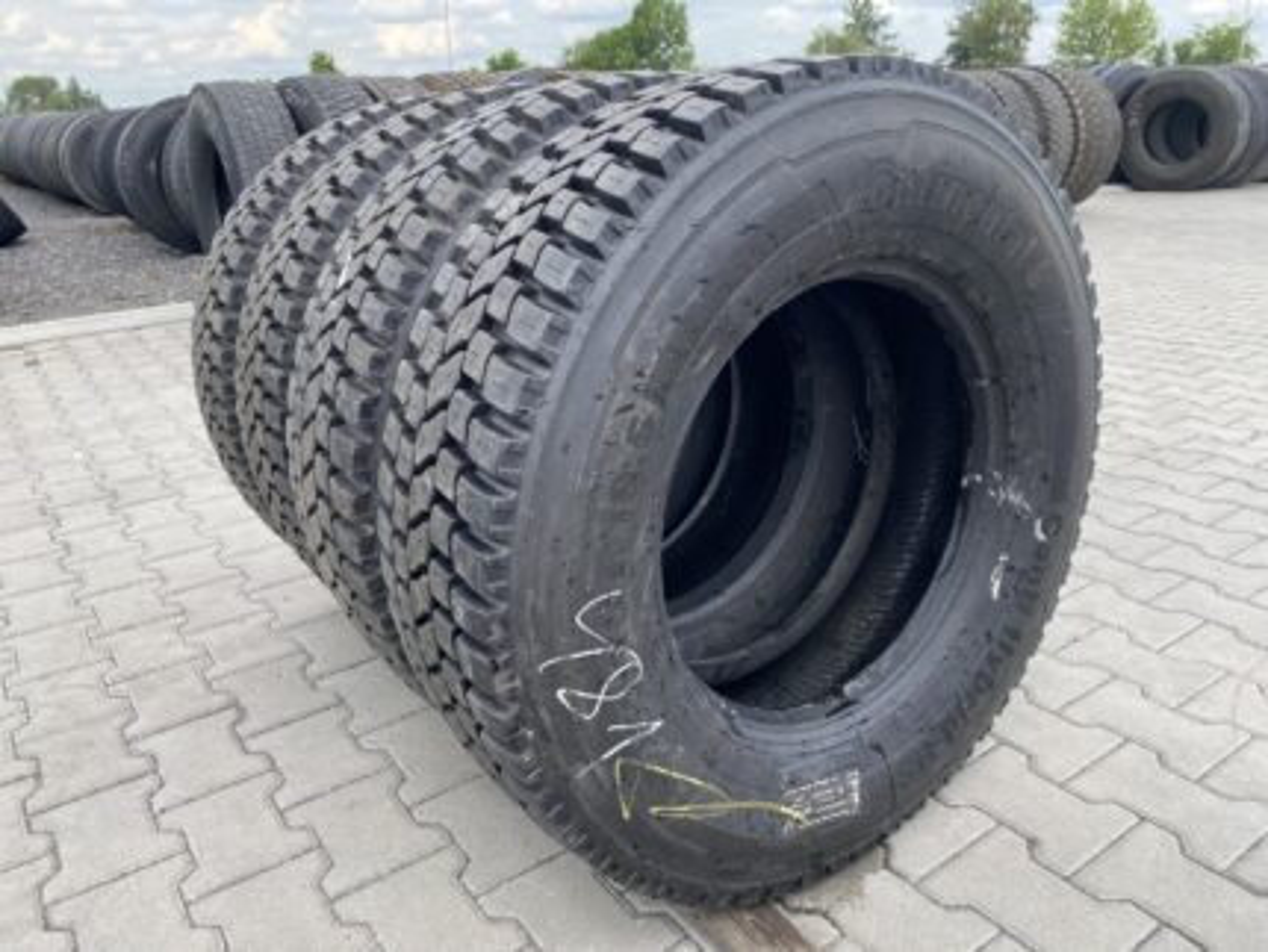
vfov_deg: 53.1
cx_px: 634
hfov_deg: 67.3
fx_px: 953
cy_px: 476
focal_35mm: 26
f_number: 1.8
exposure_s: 1/606
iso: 32
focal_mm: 4.25
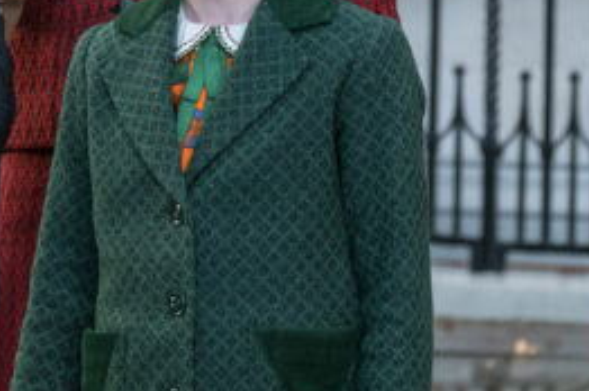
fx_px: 6046
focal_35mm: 370
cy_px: -139
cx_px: 252
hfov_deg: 5.6
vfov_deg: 3.7
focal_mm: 83.8
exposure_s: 1/160
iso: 1250
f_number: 5
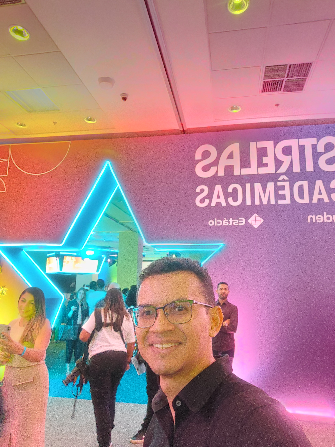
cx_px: 168
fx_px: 245
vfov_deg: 84.7
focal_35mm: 19
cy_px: 224
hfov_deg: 68.7
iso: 433
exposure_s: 1/17
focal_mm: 3.26
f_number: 2.45
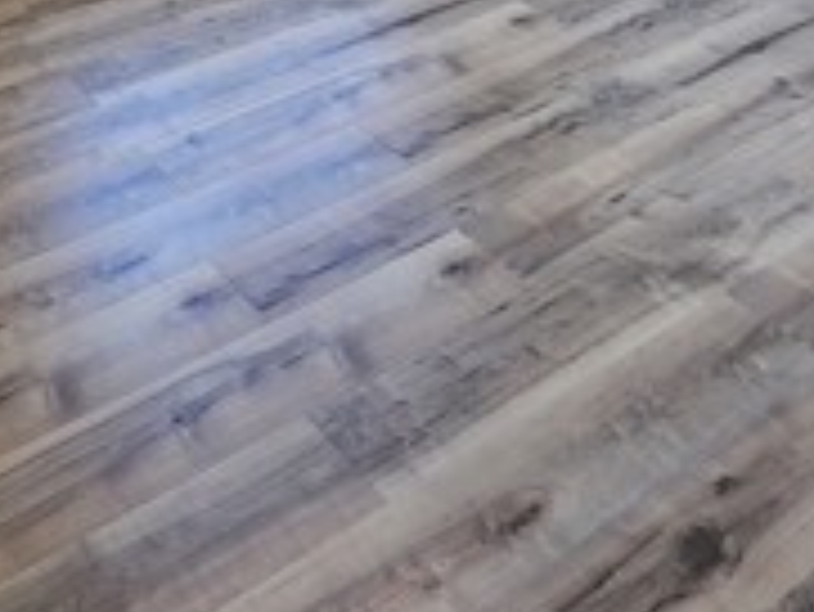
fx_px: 1082
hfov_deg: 39.0
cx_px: 121
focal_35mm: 46
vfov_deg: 23.3
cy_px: -374
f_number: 2.2
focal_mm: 2.2
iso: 64
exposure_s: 1/60
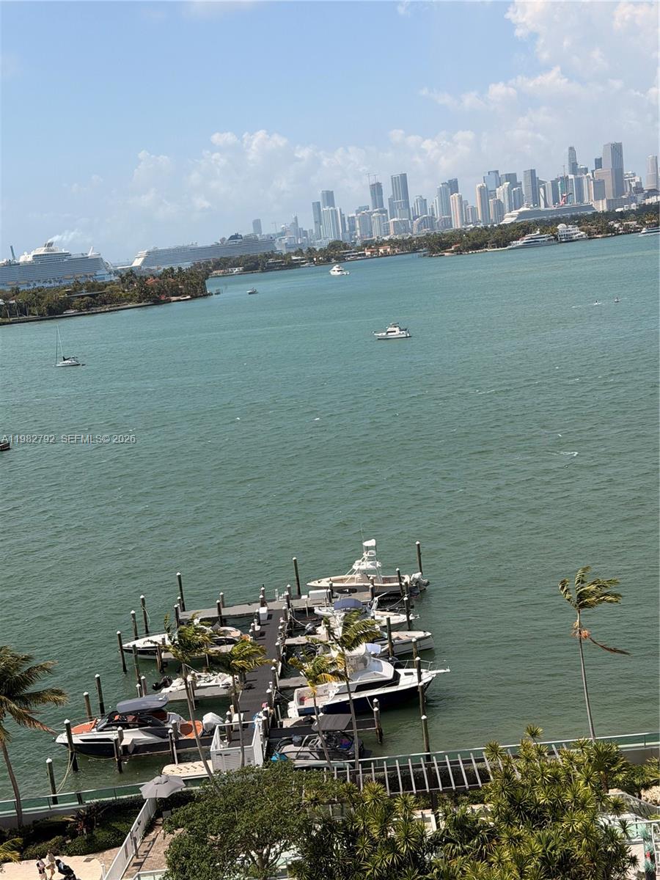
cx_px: 330
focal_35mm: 48
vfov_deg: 39.7
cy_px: 440
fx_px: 1220
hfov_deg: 30.3
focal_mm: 6.76
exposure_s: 1/7874
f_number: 1.78
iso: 64
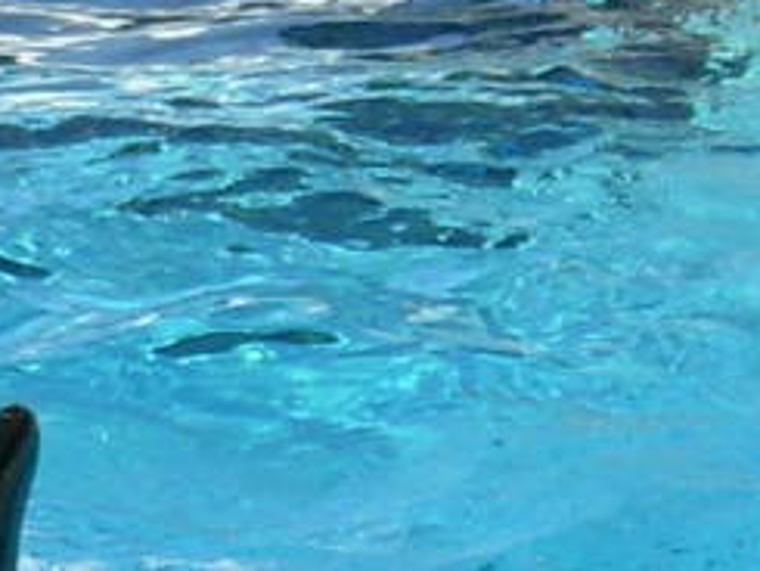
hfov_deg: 1.6
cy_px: 276
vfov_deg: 1.2
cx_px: -9
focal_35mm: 1240
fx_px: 27238
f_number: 5
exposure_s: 1/430
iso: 50
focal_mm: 31.4
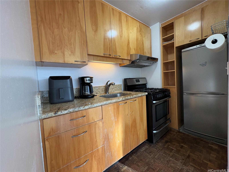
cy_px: 86
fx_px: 93
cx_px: 114
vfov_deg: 85.7
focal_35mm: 14
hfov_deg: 102.1
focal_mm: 2.22
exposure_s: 1/60
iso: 125
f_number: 2.2
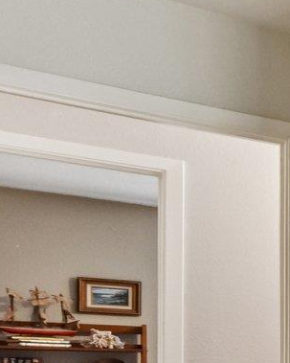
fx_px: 762
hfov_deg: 10.6
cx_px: 931
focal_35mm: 71
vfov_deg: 24.9
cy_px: 397
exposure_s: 1/15
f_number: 8
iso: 800
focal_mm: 14
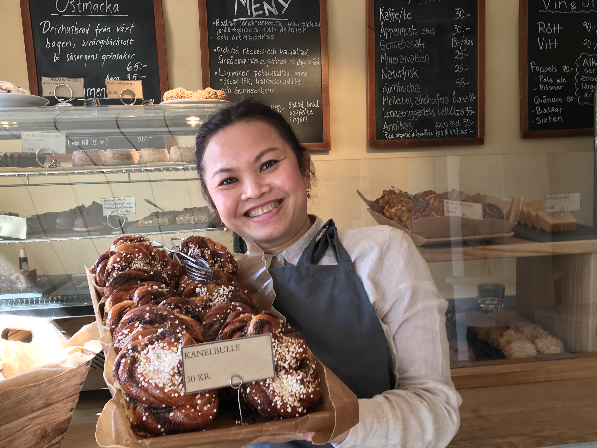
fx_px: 604
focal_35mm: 35
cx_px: 299
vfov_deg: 40.6
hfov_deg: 52.6
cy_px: 263
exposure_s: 1/50
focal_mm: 3.99
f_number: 1.8
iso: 20
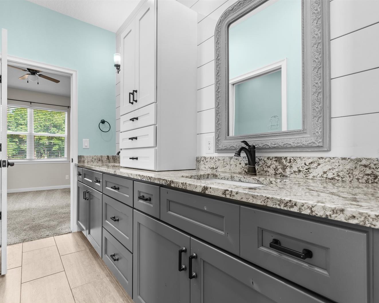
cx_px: 174
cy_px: 152
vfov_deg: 77.0
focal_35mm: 17
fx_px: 191
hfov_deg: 89.5
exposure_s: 2.5
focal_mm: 10
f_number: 7.1
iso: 100
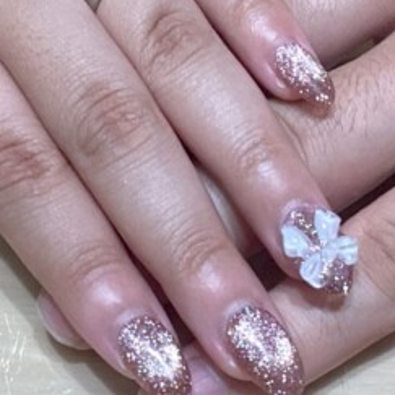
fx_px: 1485
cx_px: 270
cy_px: 124
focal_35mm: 115
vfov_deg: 15.1
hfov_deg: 15.1
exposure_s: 1/120
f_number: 2.4
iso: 80
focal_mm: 3.3
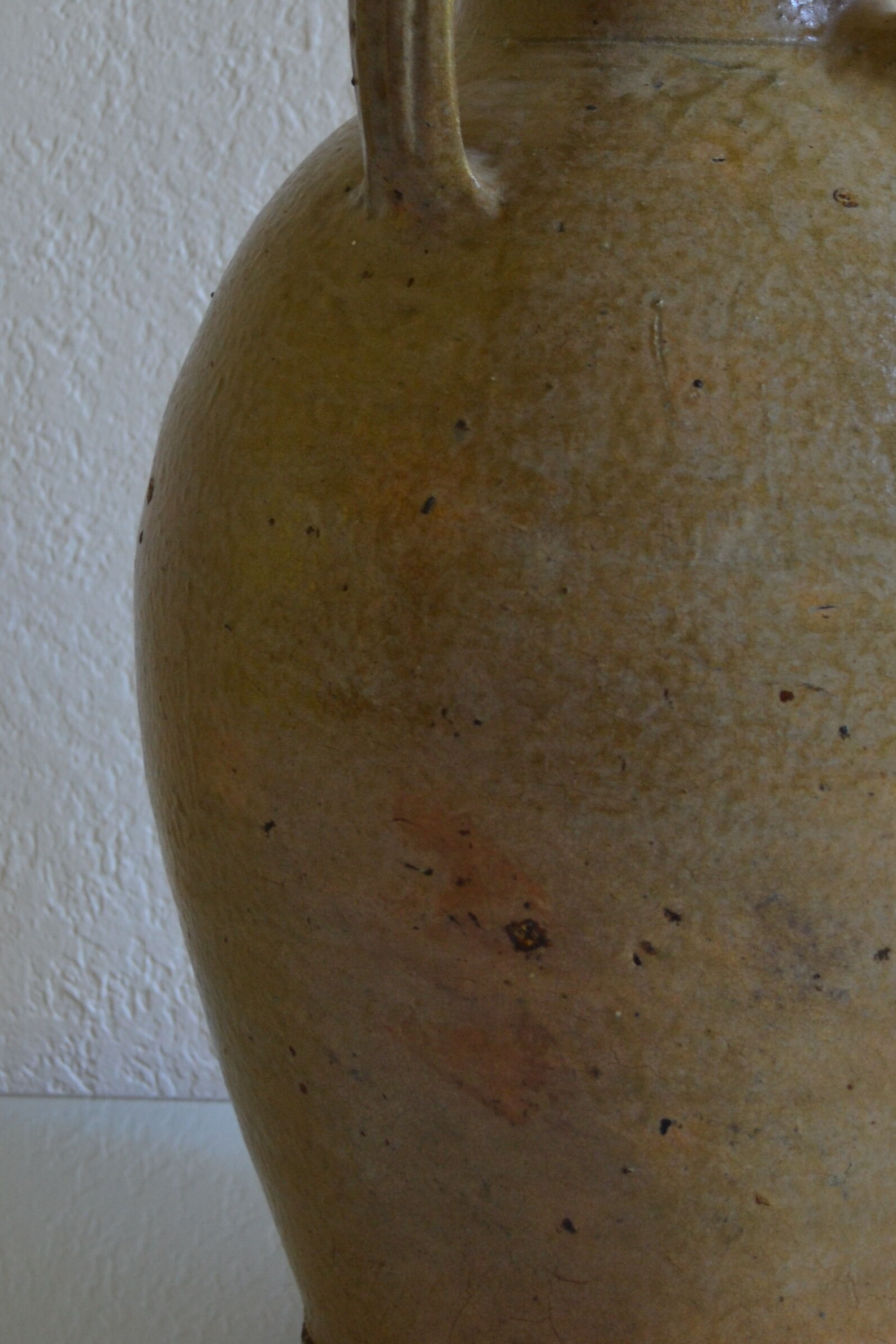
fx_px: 3471
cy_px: 420
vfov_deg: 21.8
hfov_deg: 14.6
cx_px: 704
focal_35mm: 93
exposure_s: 1/20
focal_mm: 32
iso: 400
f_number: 4.8
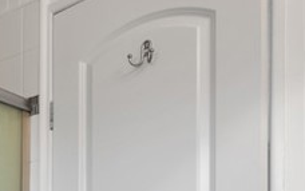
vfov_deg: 18.2
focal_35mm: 64
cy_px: 282
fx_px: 533
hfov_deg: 27.6
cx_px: -72
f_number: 8
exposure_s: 1/8
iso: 100
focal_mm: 14
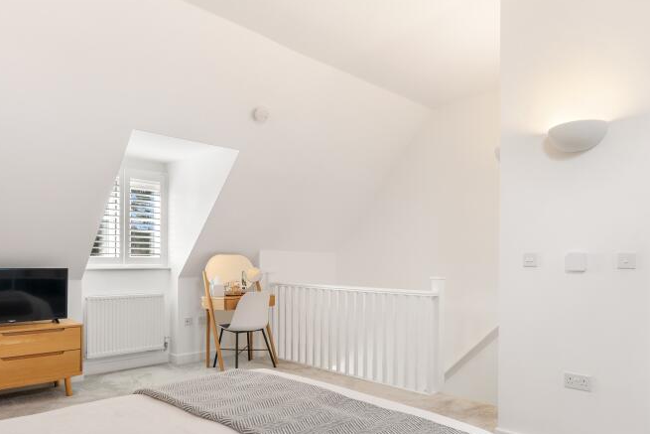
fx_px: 451
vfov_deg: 50.8
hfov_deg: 70.4
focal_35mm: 25
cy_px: 270
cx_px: 406
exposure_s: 1/3
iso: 320
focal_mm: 16
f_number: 8
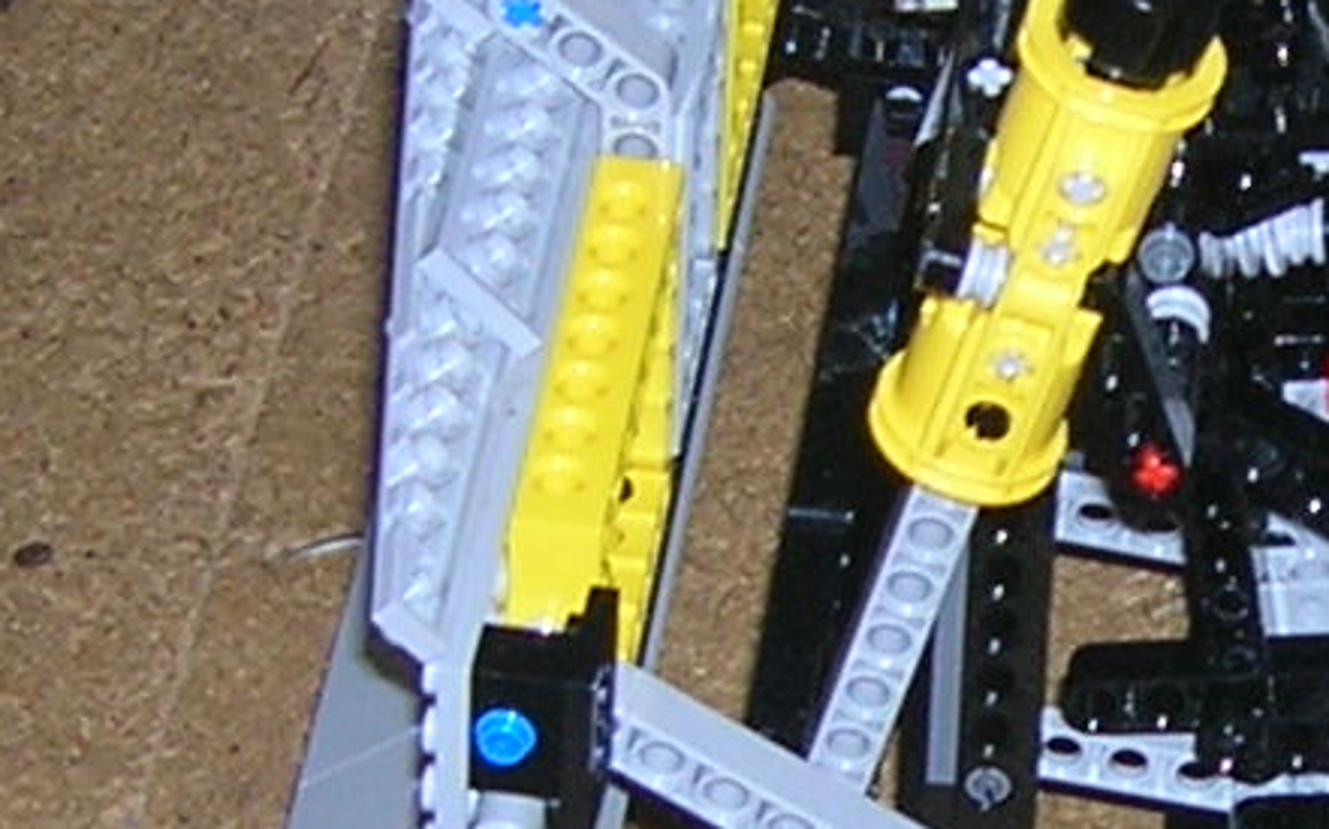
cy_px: 597
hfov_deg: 11.1
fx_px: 6769
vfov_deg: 7.0
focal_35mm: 187
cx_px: 1416
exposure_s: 1/60.1
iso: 50
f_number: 2.9
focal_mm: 5.7
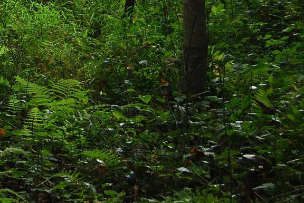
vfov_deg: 13.4
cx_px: -100
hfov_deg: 19.4
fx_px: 811
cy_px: -112
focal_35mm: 96
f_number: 4.5
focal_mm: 18
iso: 200
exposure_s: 1/60
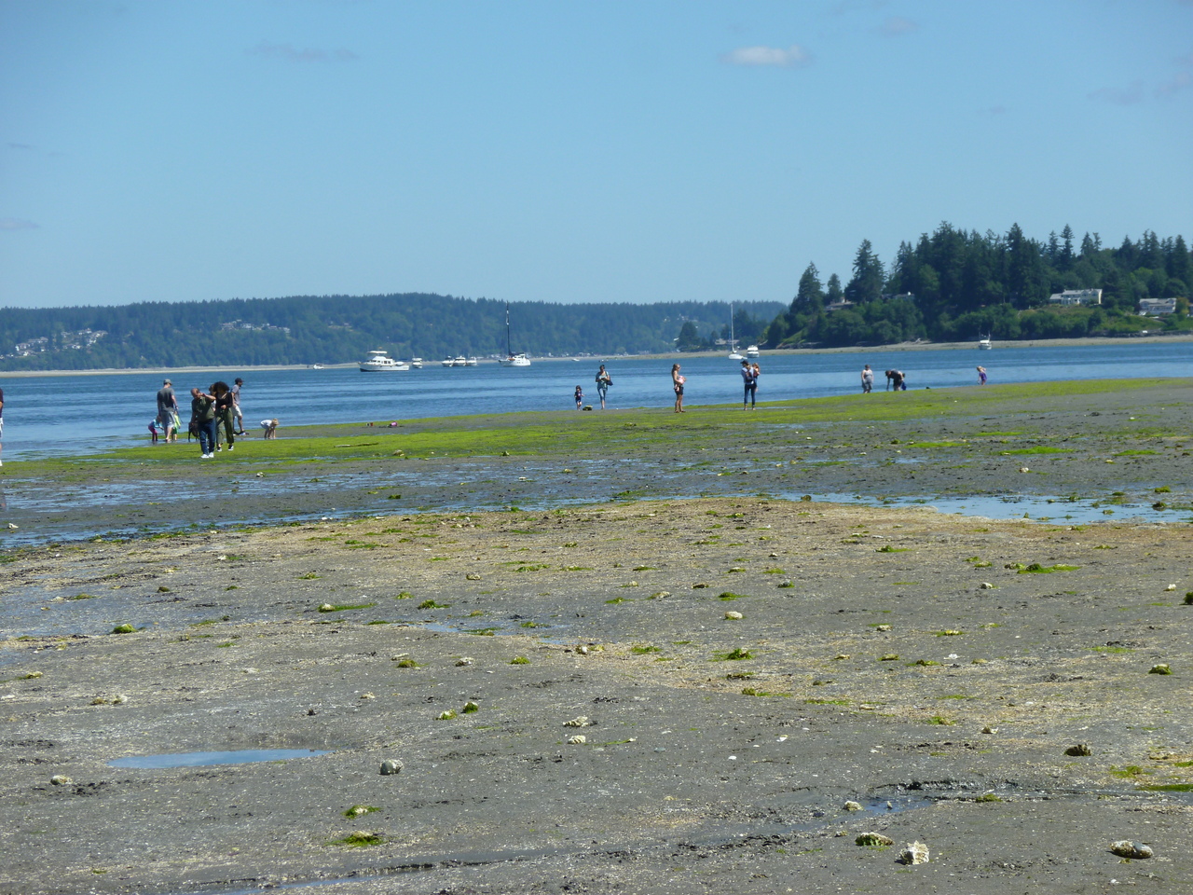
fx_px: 3860
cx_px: 596
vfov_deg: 13.2
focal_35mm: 112
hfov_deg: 17.6
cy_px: 448
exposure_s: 1/320
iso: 80
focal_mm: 20.2
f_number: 5.3
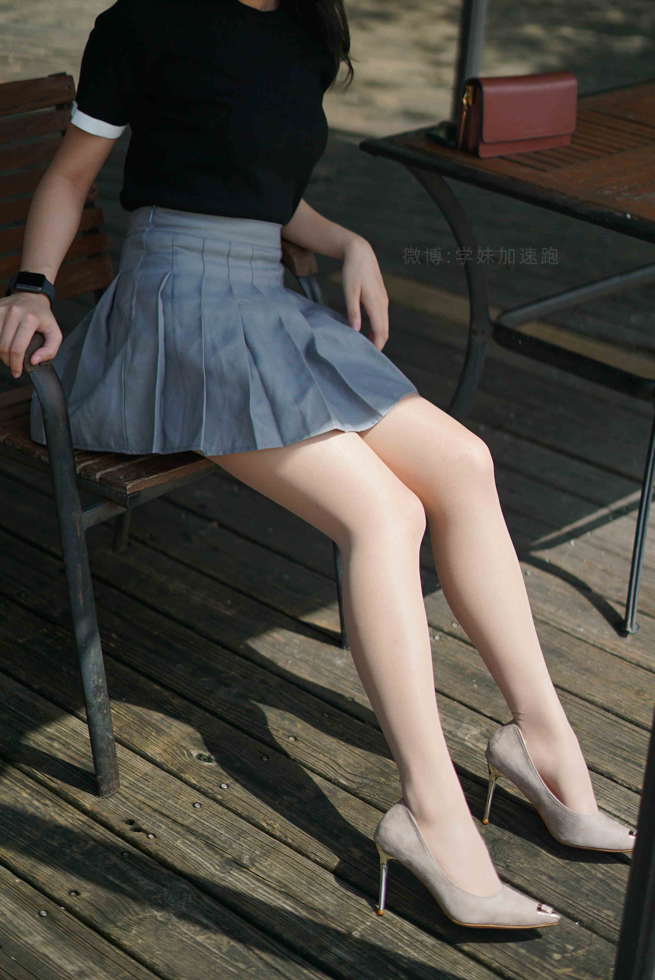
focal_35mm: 50
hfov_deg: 27.0
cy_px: 490
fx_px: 1363
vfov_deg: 39.6
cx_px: 328
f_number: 1.8
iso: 200
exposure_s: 1/8000
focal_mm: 50
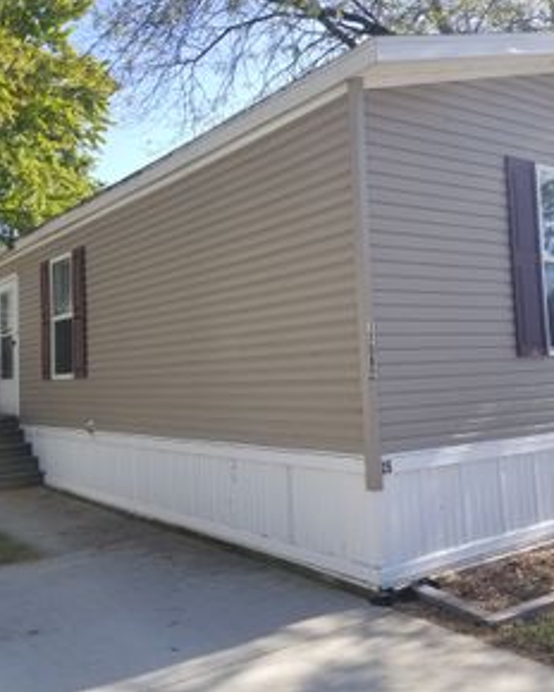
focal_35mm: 35
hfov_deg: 42.2
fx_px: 717
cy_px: 336
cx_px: 287
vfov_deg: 51.5
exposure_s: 1/842
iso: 50
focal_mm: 4.25
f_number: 1.7
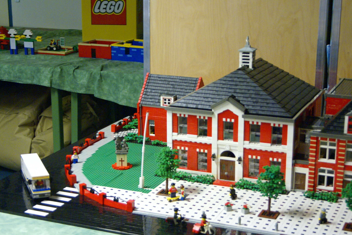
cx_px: 171
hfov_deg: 33.1
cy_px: 129
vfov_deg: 22.4
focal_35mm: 61
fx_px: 593
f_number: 4.5
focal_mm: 35
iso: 800
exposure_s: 1/20
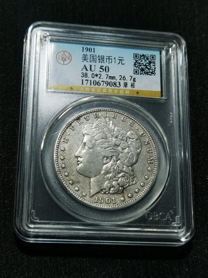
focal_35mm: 62
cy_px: 139
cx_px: 104
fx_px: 497
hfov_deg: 23.7
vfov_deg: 31.2
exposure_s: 1/100
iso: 64
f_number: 1.9
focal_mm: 6.67
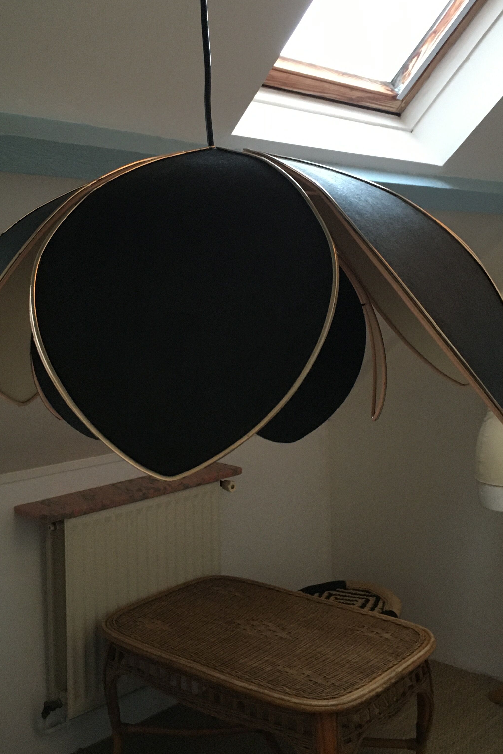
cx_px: 230
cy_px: 351
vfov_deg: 48.4
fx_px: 838
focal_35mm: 40
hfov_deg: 33.4
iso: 200
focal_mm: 4.15
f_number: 2.2
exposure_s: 1/20
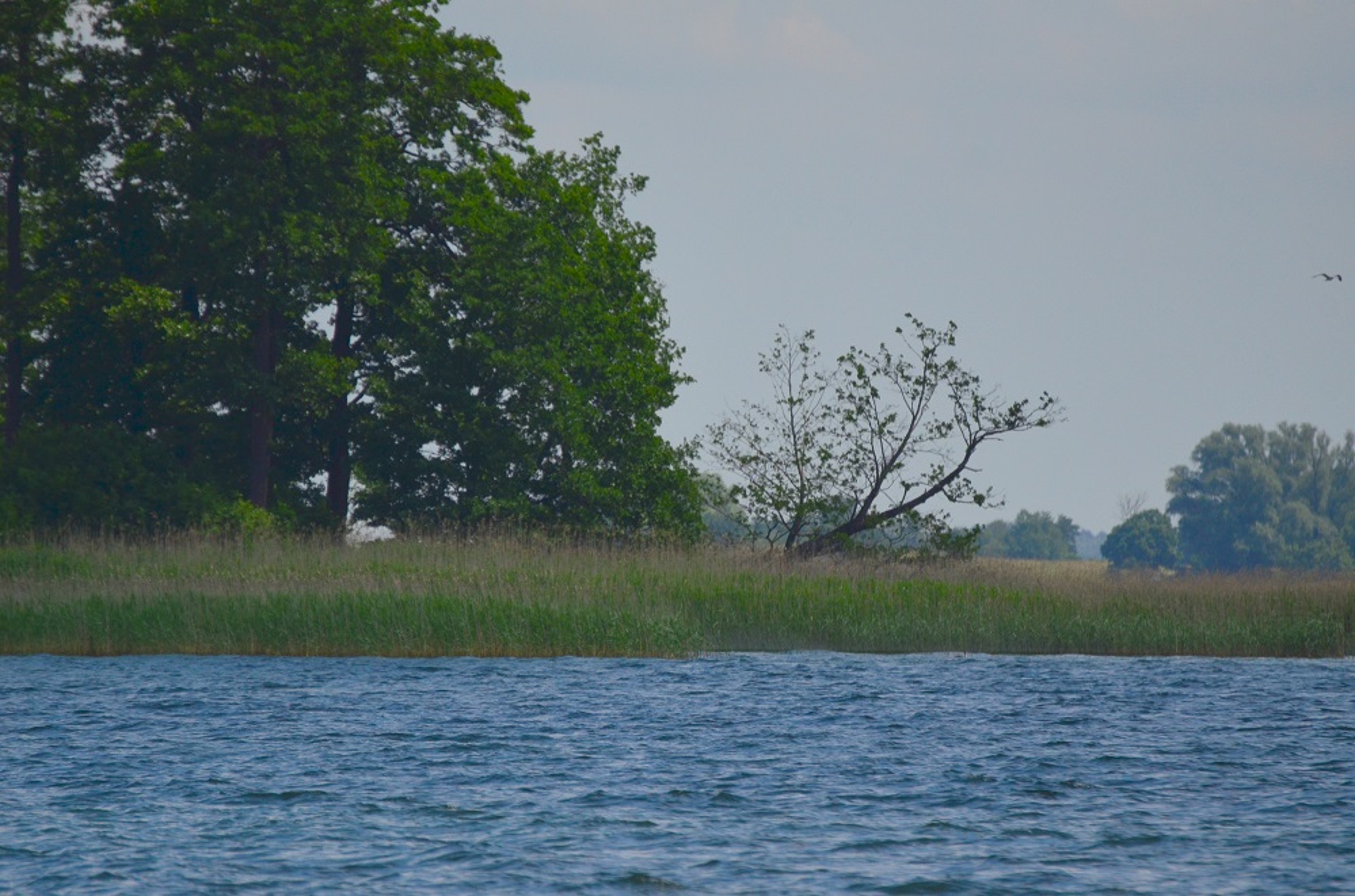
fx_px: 15771
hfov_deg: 4.9
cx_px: 678
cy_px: 448
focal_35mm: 420
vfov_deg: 3.3
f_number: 5.6
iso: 450
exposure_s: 1/8000
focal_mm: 280
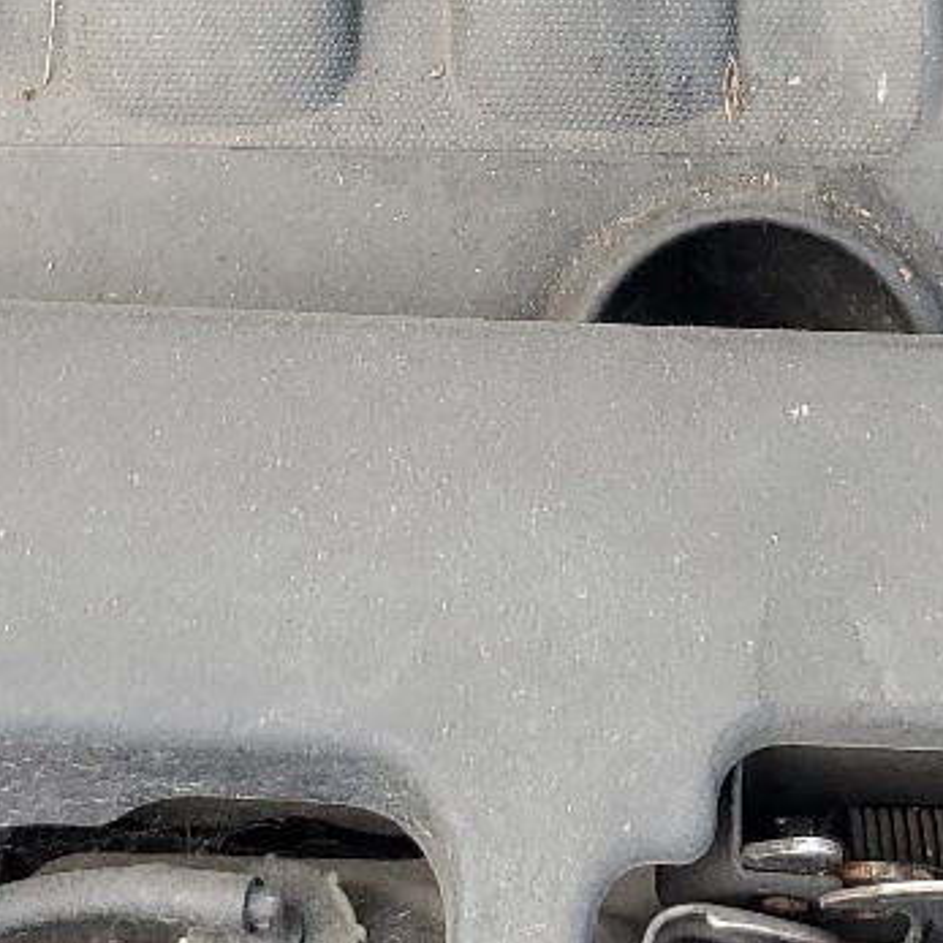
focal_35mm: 106
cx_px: 563
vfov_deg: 15.5
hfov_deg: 16.4
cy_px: -337
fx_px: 3267
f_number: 1.5
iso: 50
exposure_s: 1/192
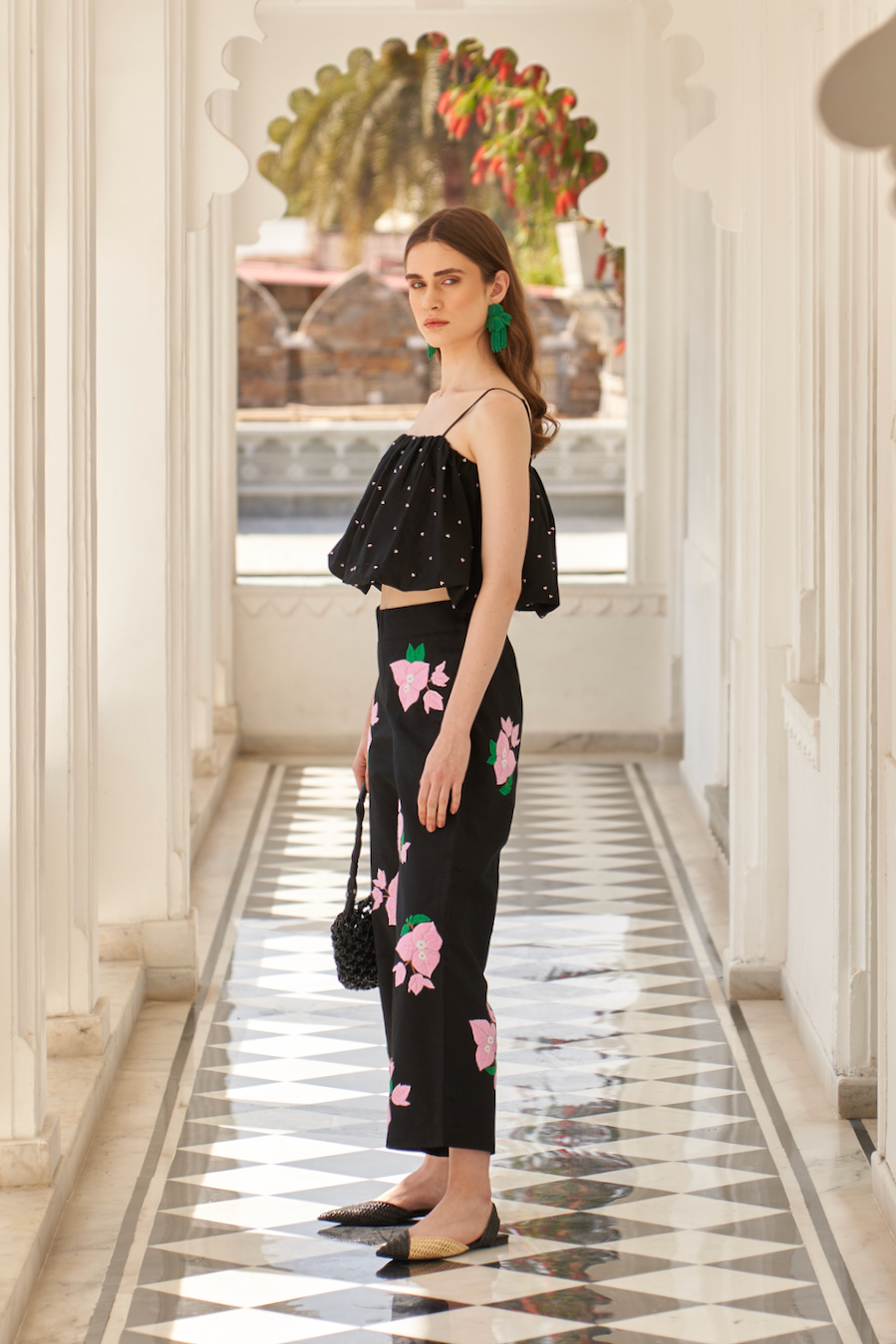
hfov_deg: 13.0
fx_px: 3921
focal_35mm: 105
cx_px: 448
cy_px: 672
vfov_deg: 19.5
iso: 50
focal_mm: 70
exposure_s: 1/640
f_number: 2.8
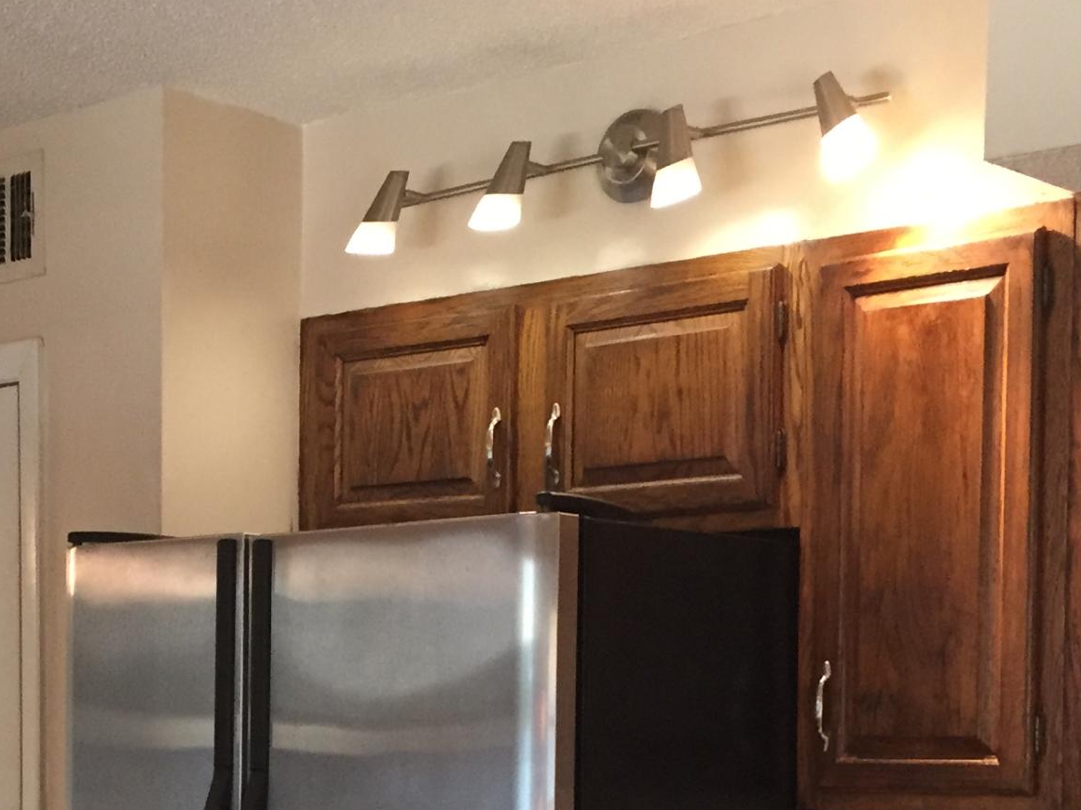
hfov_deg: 25.8
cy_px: 864
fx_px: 2342
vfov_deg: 18.9
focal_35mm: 75
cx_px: 335
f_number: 2.2
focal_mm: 4.15
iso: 160
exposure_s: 1/30
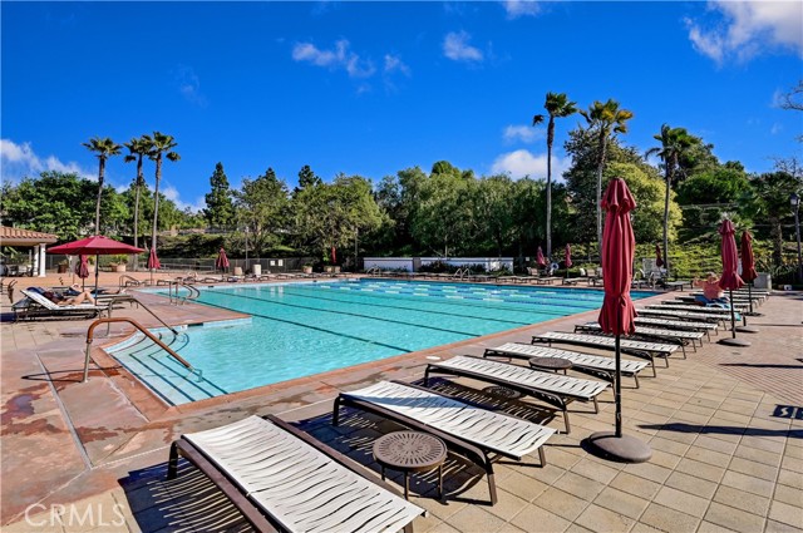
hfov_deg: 90.1
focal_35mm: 18
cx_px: 402
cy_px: 266
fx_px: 401
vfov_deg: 67.2
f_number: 8
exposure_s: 1/6400
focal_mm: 18
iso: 400
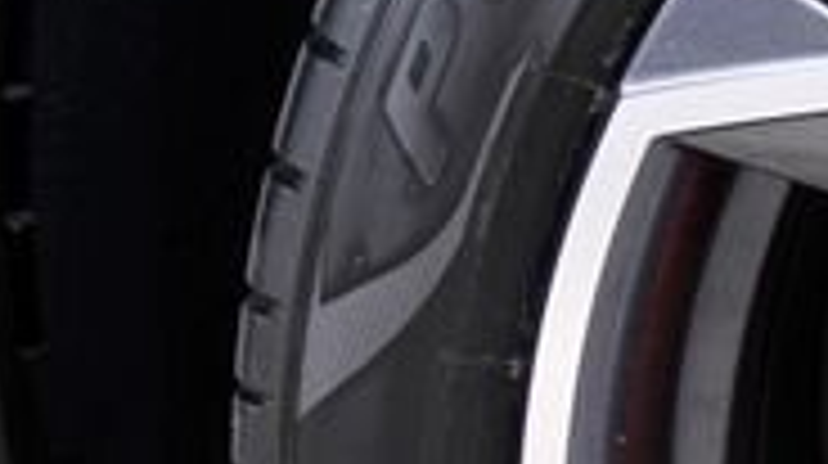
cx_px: 1706
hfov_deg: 13.1
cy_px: 462
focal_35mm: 140
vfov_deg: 8.6
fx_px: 3070
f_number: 3.5
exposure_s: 1/50
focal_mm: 24
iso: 100
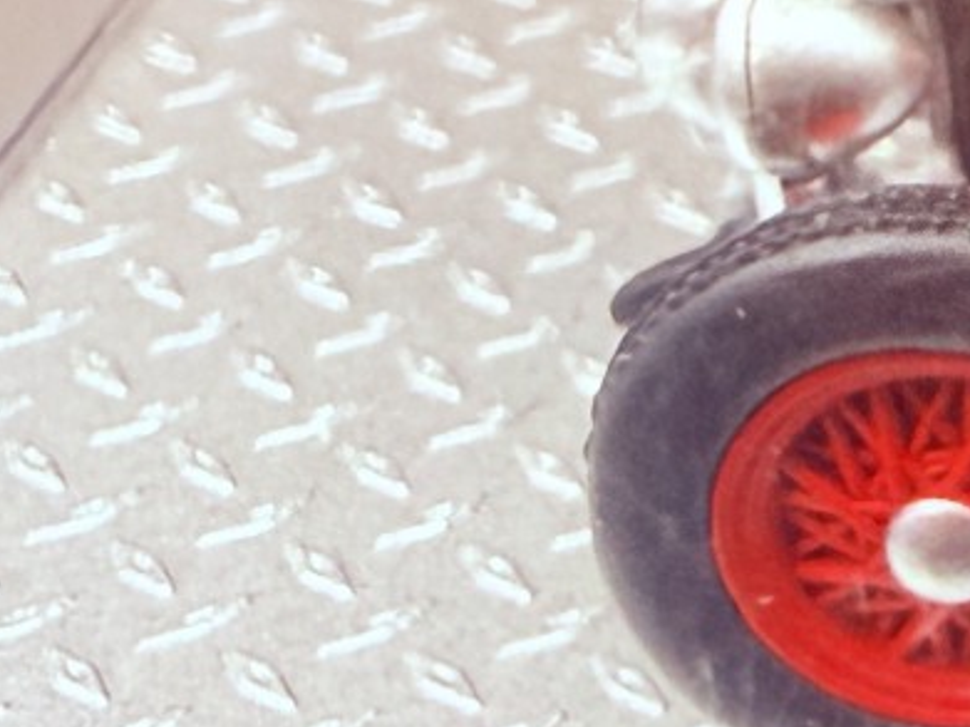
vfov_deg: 11.1
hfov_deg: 12.3
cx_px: 2183
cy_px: 270
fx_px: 3726
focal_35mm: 133
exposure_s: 1/60
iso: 400
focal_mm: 2.22
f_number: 2.2
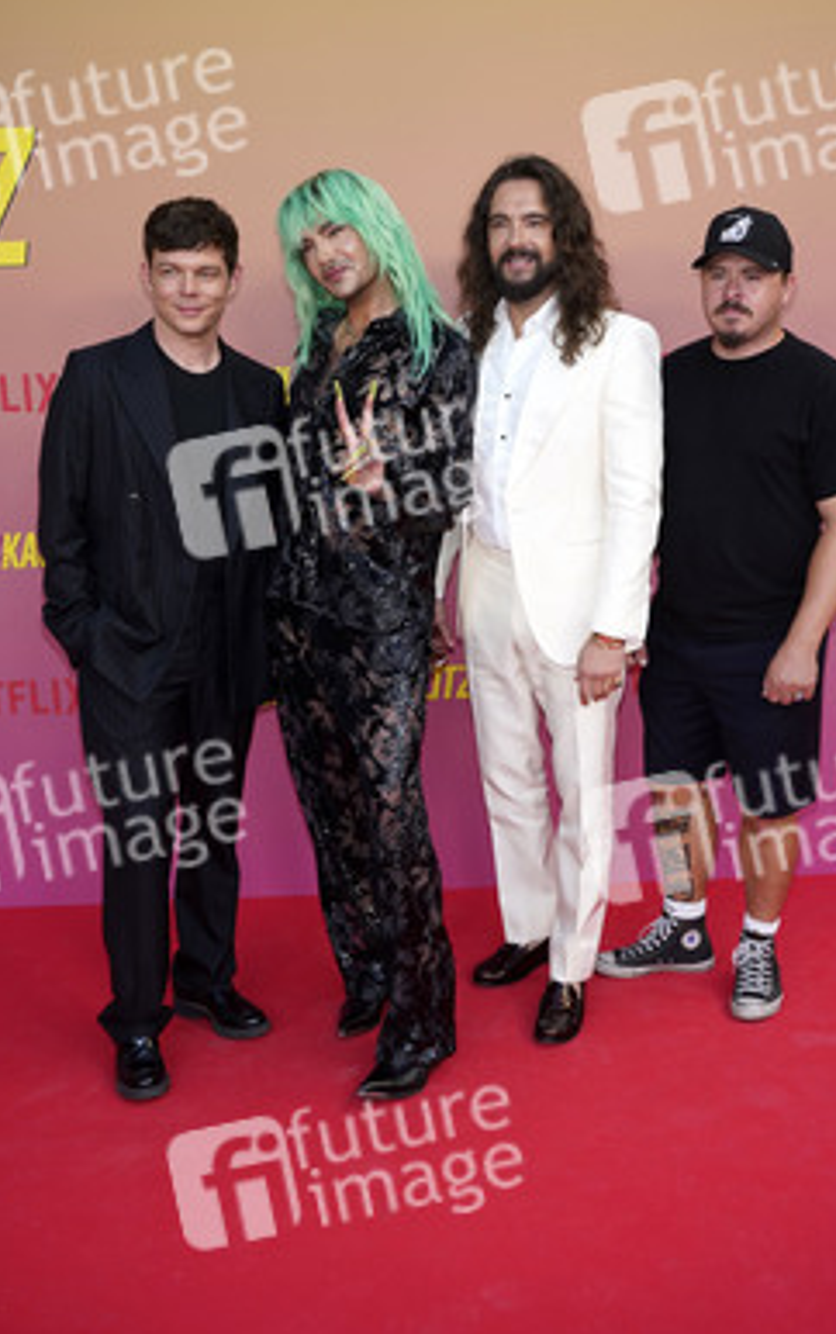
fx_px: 1419
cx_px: 446
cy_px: 650
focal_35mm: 39
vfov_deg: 50.3
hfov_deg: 32.8
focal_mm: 37
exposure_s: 1/160
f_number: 5.6
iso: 320
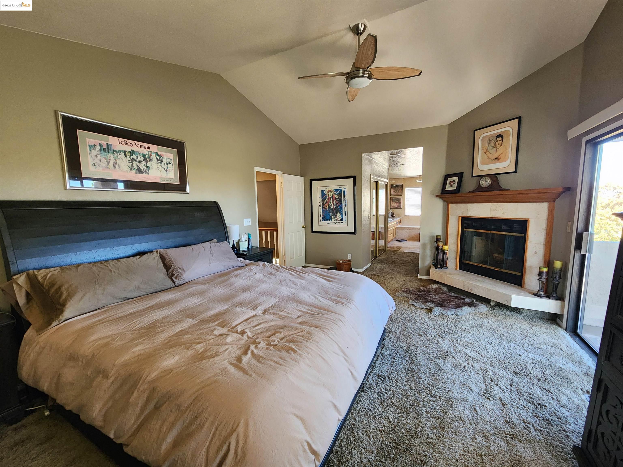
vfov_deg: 89.9
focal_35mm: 13
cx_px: 312
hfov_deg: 106.2
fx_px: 234
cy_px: 234
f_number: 2.2
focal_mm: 2.2
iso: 320
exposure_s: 1/60
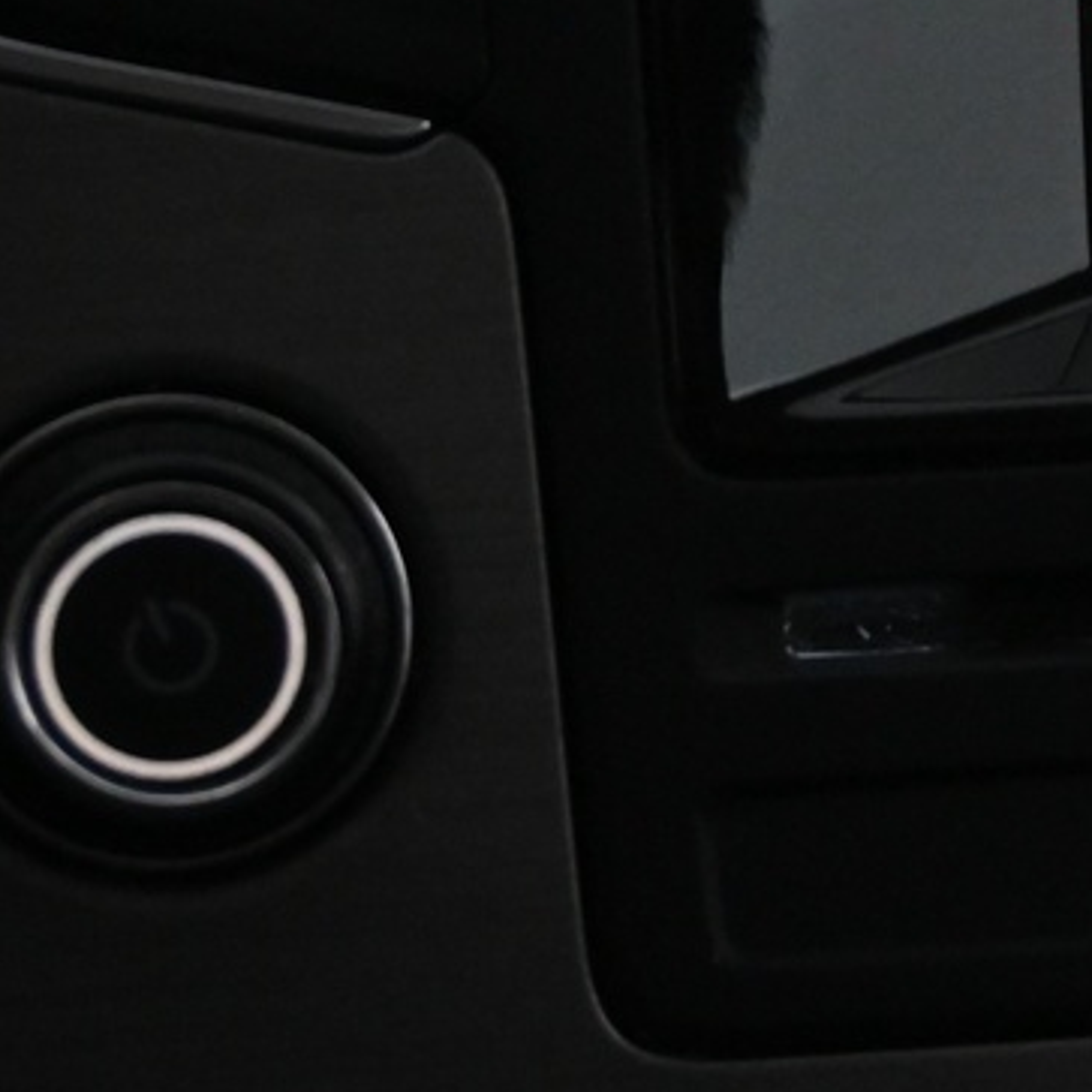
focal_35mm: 199
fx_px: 7099
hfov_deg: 8.5
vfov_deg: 8.8
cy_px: 132
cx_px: 1904
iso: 2800
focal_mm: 35
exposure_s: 1/60
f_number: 5.3
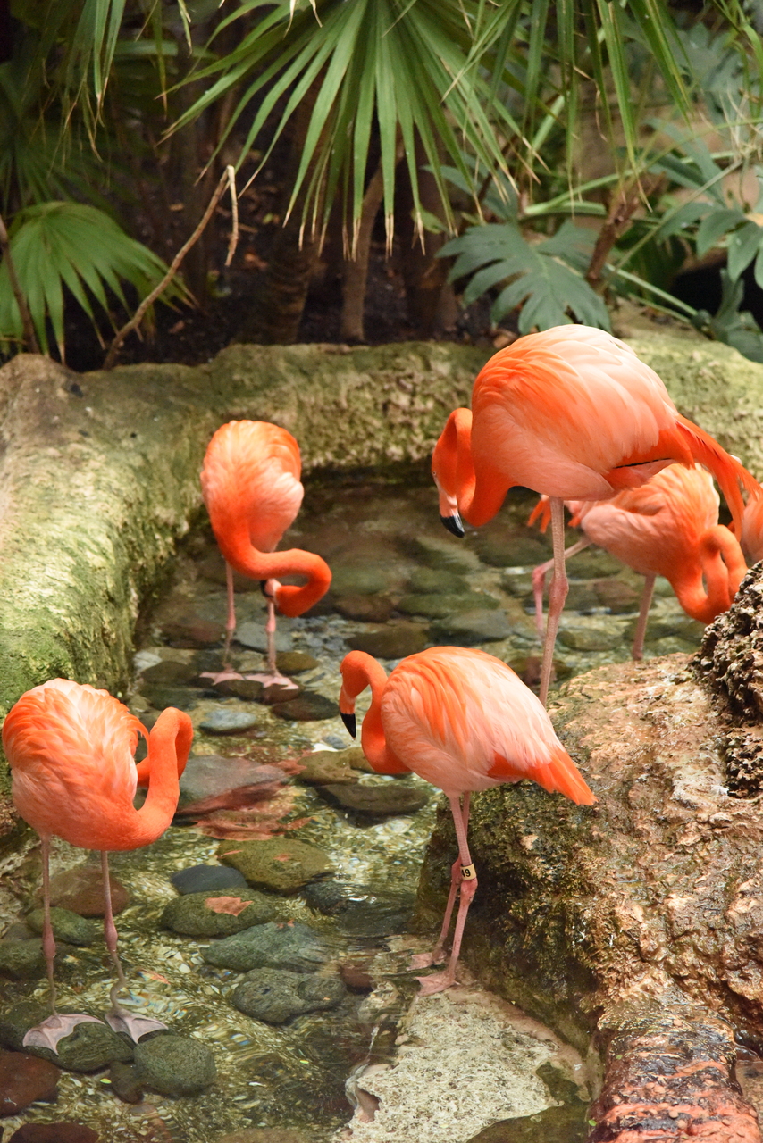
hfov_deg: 11.4
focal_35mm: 120
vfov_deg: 17.1
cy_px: 572
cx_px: 382
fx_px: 3813
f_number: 4.5
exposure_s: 1/250
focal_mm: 120
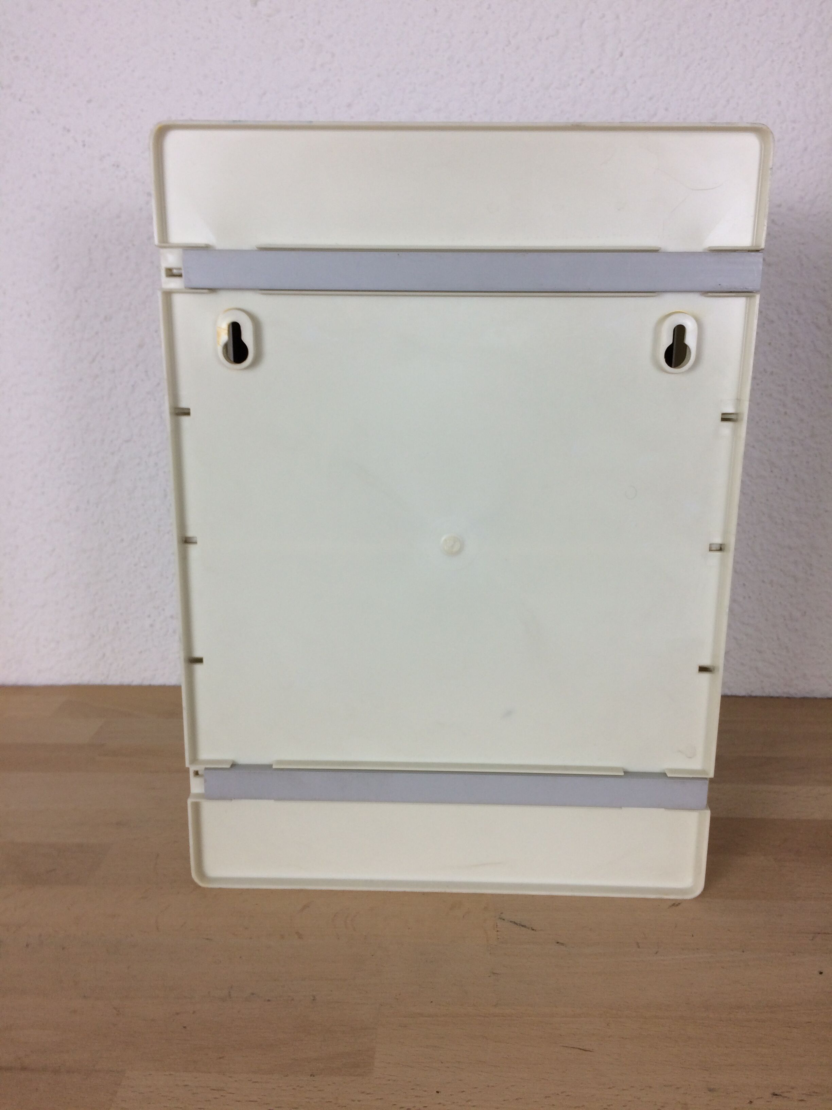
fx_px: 929
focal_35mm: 29
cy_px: 555
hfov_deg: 48.2
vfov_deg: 61.7
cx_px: 416
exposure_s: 1/50
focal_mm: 4.15
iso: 40
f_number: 2.2
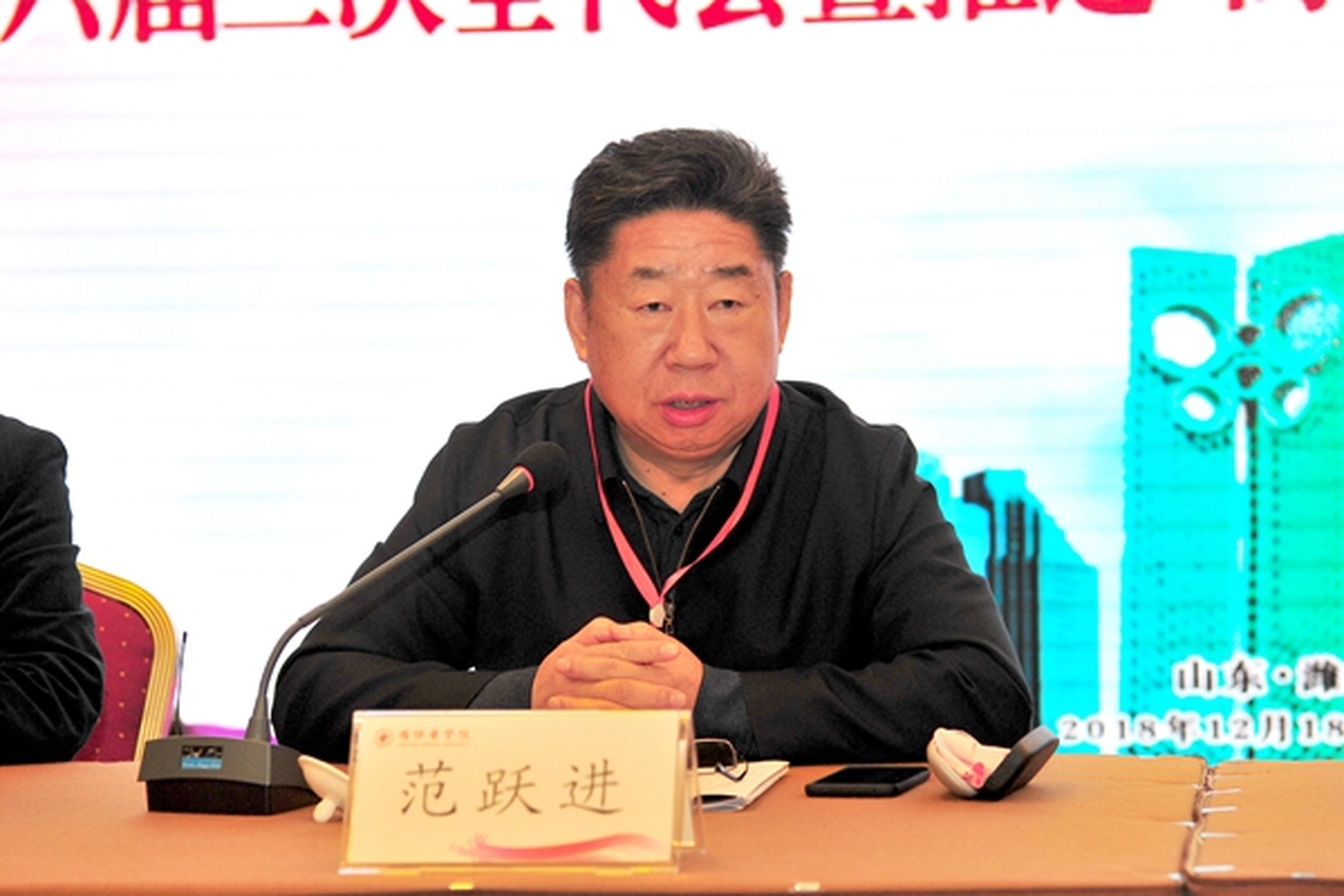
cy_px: 448
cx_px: 672
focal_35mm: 66
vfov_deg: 20.6
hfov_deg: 30.5
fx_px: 2464
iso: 800
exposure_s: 1/125
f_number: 4
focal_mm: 66
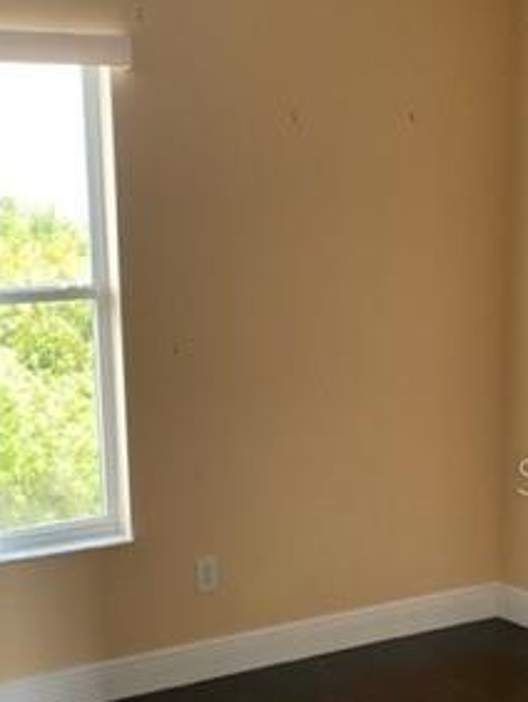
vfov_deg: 32.4
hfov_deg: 24.7
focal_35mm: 59
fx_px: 1198
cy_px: 475
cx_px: 154
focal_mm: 4.2
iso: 100
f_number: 1.6
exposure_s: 1/121
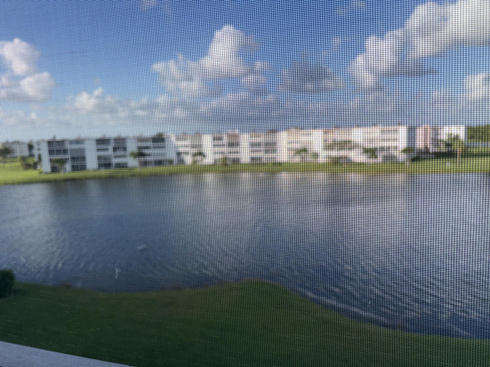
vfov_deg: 53.1
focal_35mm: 26
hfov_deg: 67.3
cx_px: 245
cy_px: 184
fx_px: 368
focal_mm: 5.96
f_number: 1.6
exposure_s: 1/1587
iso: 32
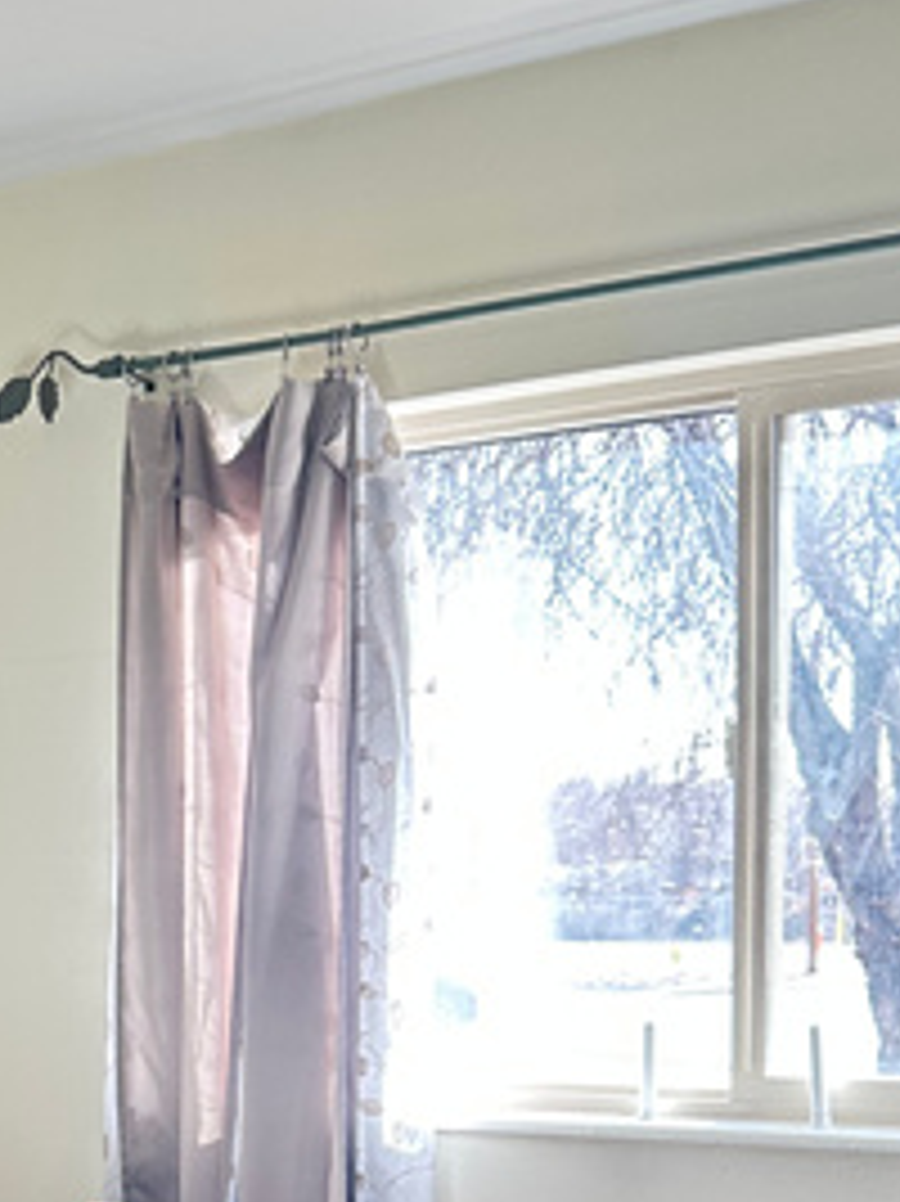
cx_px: -184
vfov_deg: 27.2
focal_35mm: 69
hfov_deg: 20.0
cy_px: 1071
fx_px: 2394
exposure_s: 1/120
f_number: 1.78
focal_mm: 6.86
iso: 160
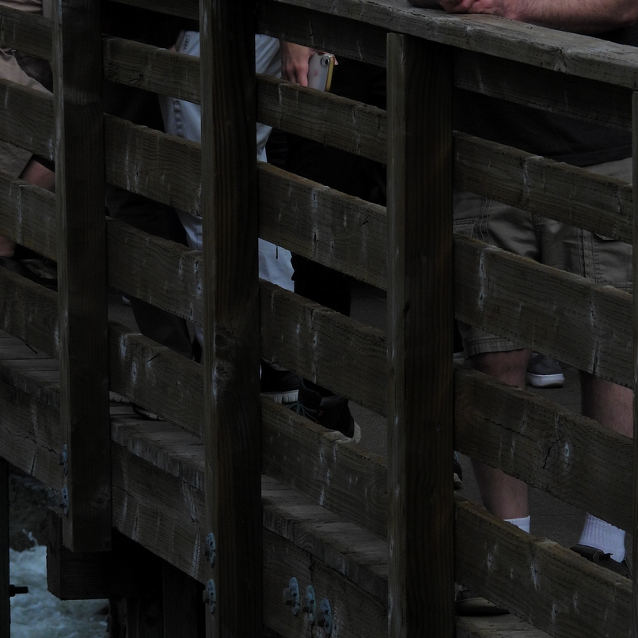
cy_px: 161
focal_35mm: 337
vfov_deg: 5.2
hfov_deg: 5.2
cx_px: 356
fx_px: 7027
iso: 100
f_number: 4.5
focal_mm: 42.8
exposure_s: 1/1600
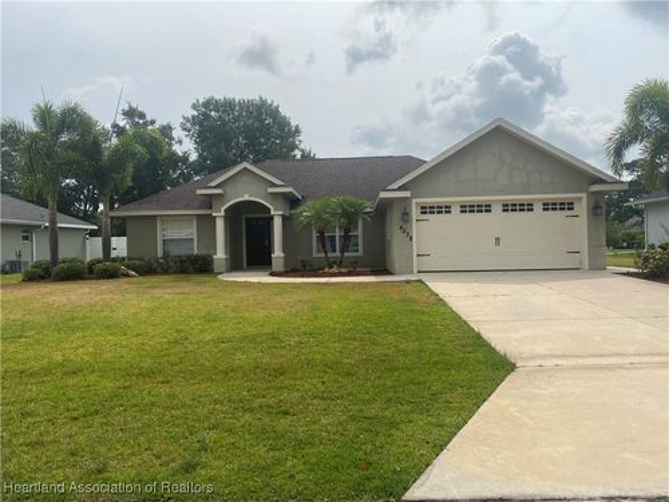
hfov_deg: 67.3
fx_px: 502
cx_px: 334
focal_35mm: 26
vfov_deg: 53.1
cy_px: 251
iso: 32
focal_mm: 4.25
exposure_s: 1/5495
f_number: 1.8
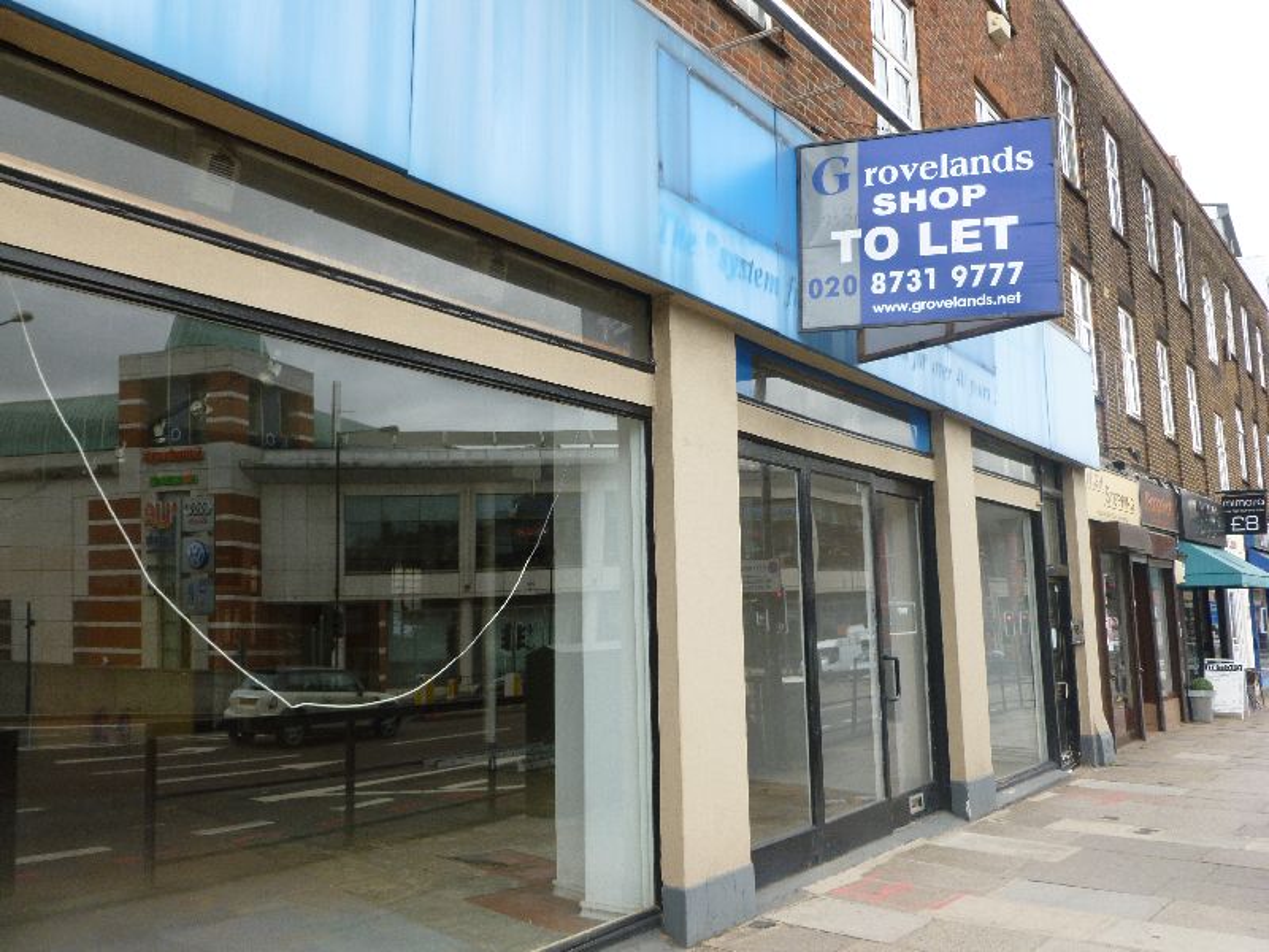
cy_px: 476
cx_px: 634
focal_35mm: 28
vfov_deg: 49.7
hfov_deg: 63.4
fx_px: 1026
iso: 100
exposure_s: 1/200
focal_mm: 5
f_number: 3.3
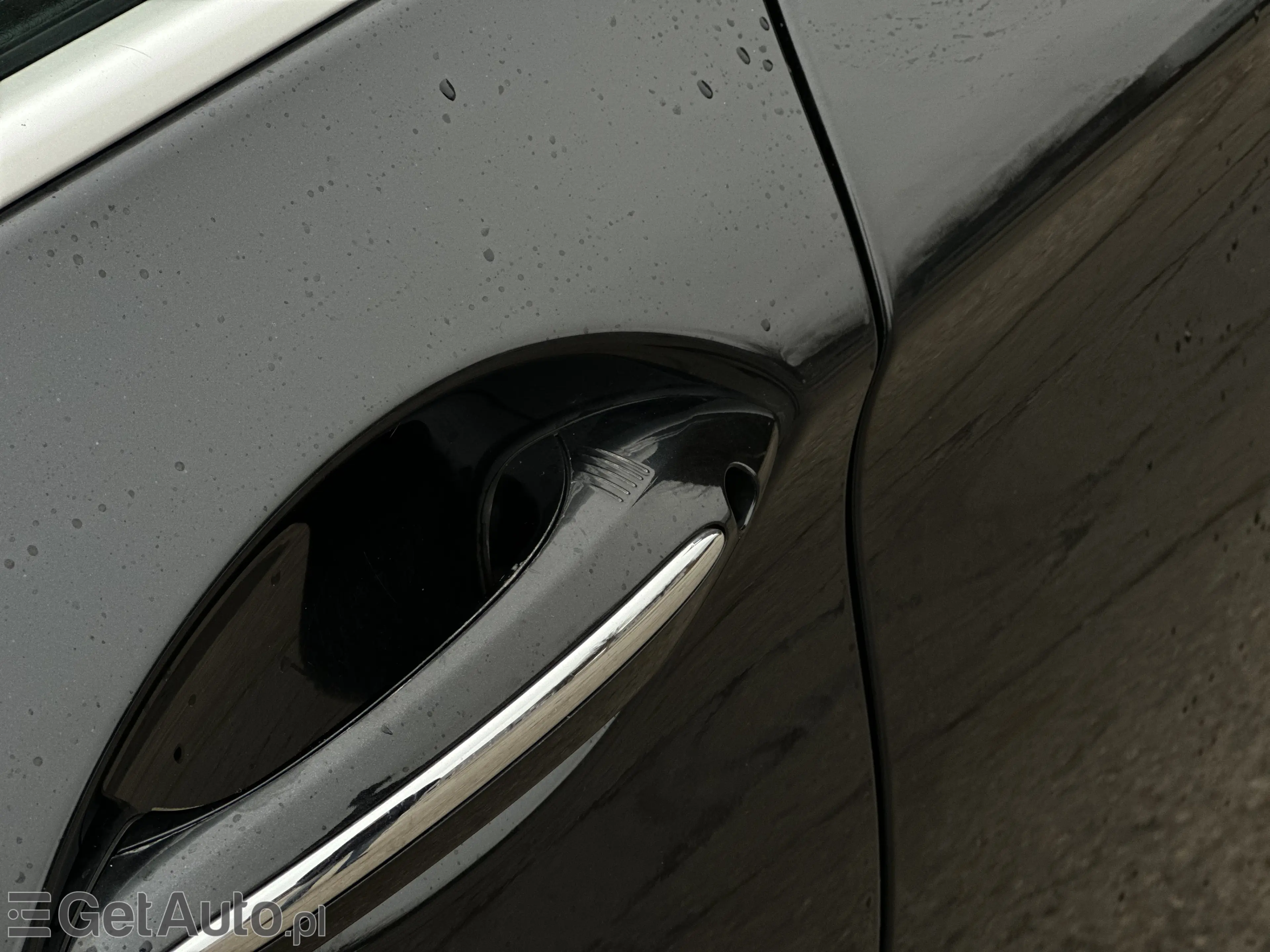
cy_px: 476
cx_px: 635
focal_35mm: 77
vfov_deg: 19.1
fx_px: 2825
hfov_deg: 25.3
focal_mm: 9
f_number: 2.8
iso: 125
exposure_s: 1/121
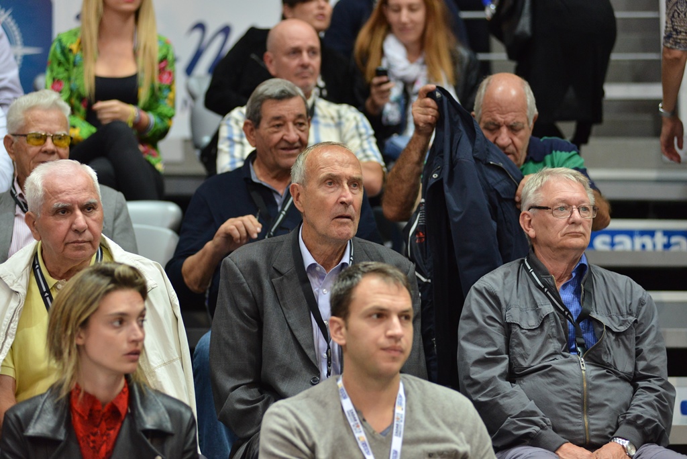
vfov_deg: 9.5
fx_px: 2769
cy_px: 230
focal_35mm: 145
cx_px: 344
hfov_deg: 14.1
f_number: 3.5
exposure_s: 1/320
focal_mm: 145
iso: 2500
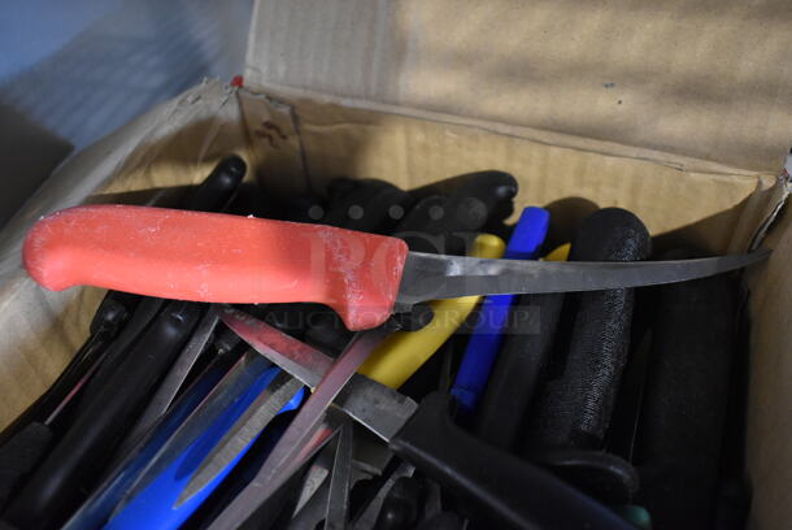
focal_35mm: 33
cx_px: 396
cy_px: 265
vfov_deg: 40.1
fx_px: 727
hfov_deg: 57.2
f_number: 3.8
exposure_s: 1/30
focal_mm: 22
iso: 2800
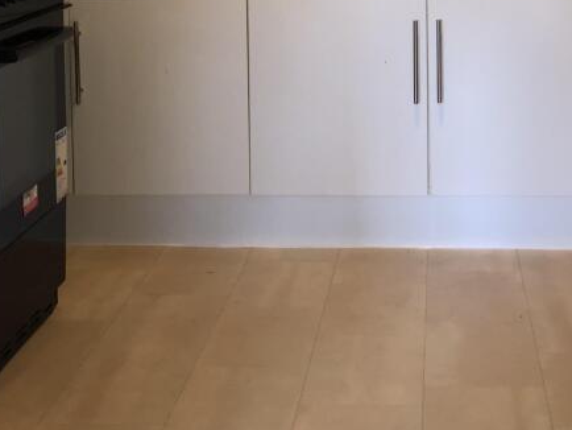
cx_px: 406
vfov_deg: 21.2
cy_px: -42
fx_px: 1091
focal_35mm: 66
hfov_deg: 29.1
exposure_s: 1/17
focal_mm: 3.99
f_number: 1.8
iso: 64
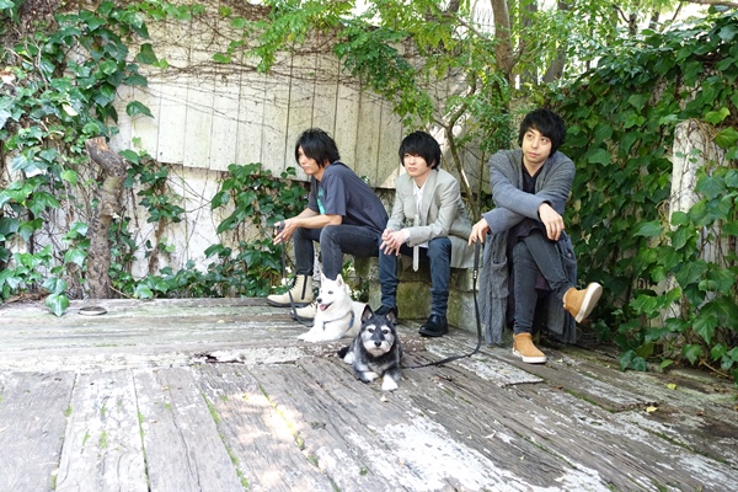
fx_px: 697
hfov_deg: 55.8
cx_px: 369
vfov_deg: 38.9
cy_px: 246
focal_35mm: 34
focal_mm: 12.48
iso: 500
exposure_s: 1/40
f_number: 2.8
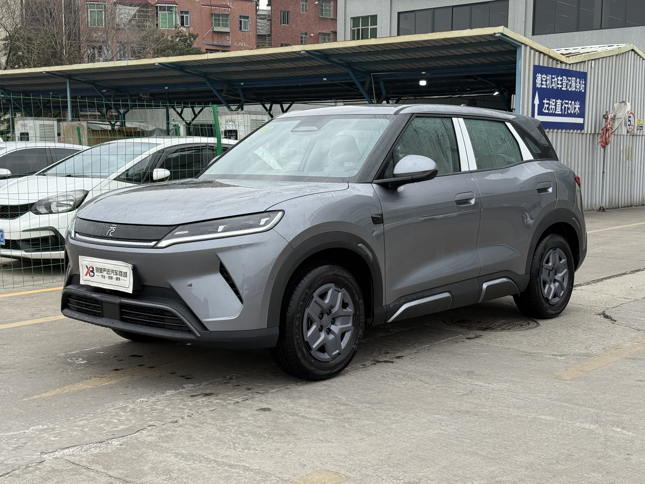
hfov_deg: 39.7
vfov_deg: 30.3
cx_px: 322
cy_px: 242
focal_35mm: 48
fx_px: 894
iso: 80
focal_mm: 6.76
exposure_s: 1/2146
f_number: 1.78
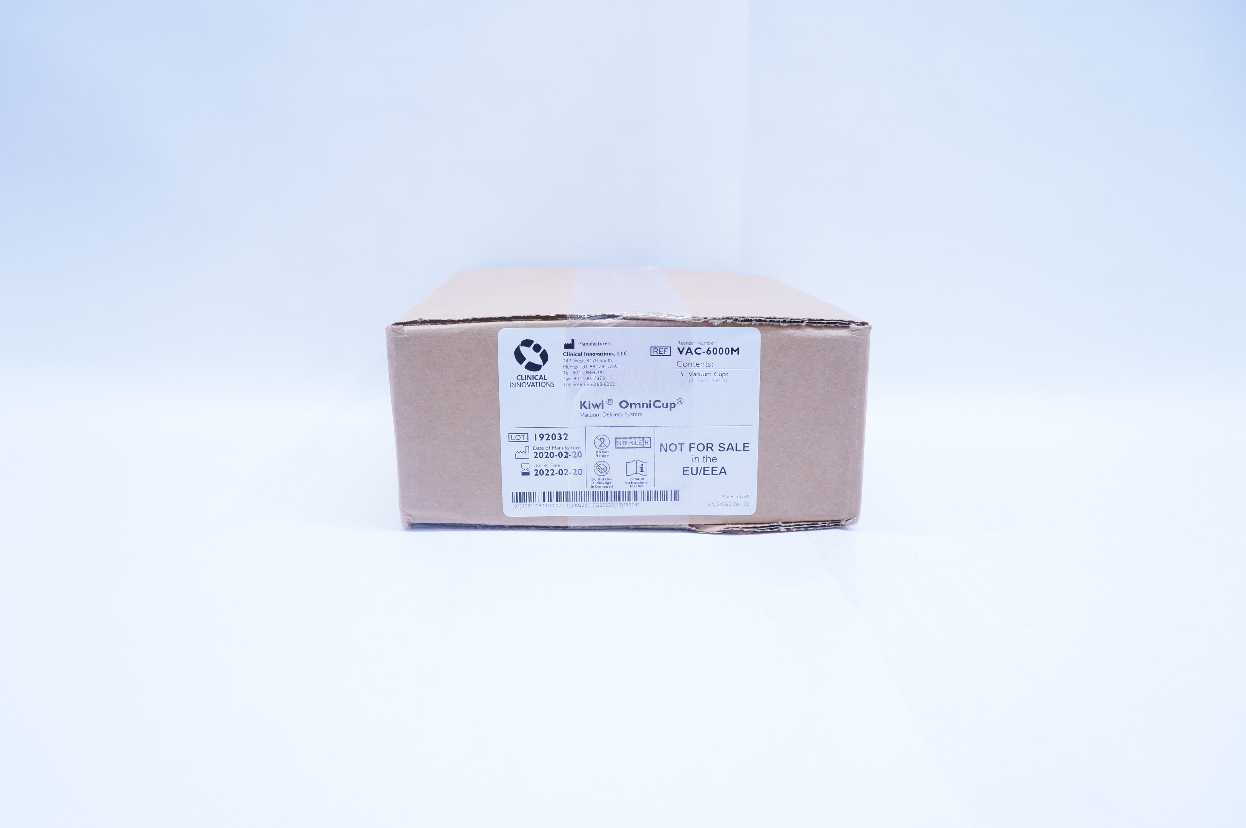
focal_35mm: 28
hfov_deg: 64.6
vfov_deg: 45.6
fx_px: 985
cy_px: 414
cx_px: 623
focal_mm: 19
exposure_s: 1/160
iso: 800
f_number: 5
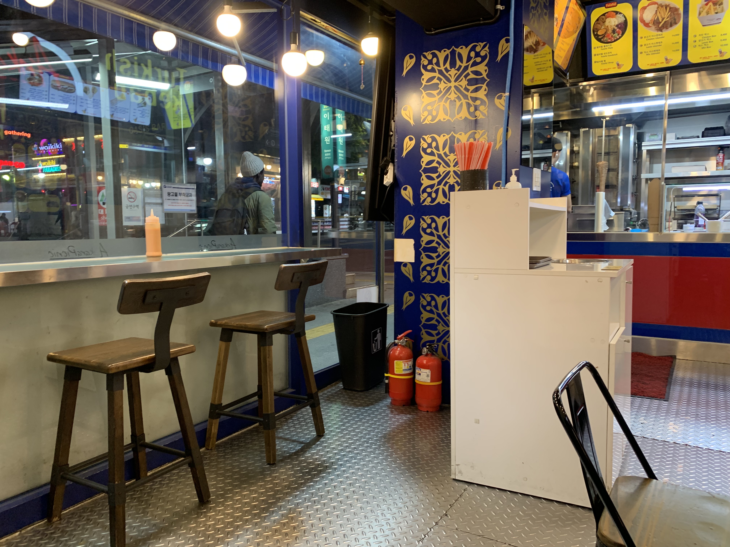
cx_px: 365
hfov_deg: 67.3
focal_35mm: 26
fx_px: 548
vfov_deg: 53.1
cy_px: 274
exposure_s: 1/60
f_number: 1.8
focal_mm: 4.25
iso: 125
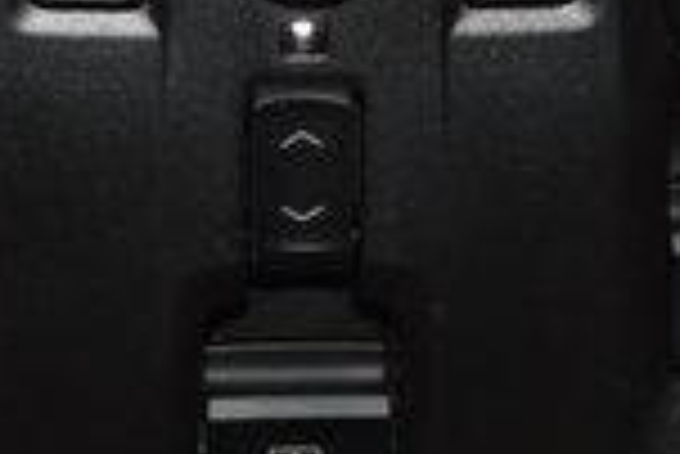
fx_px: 2647
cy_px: -128
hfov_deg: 14.6
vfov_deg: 9.6
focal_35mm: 140
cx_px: 306
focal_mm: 22
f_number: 3.5
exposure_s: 1/60
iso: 640
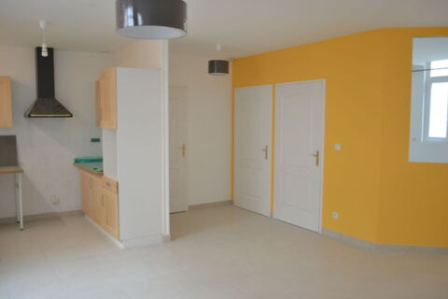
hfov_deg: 61.9
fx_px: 373
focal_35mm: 30
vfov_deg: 43.6
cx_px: 224
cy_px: 150
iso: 800
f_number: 3.8
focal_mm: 20
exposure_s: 1/60
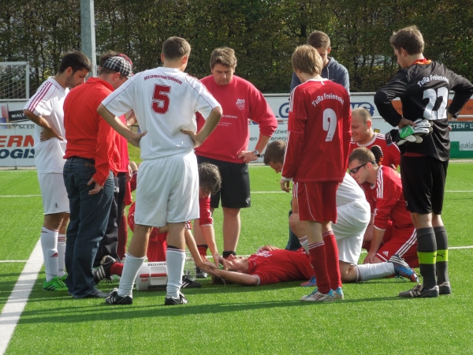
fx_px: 2924
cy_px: 178
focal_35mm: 214
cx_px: 236
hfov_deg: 9.2
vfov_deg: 6.9
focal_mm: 38.6
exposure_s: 1/320
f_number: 5.1
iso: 100
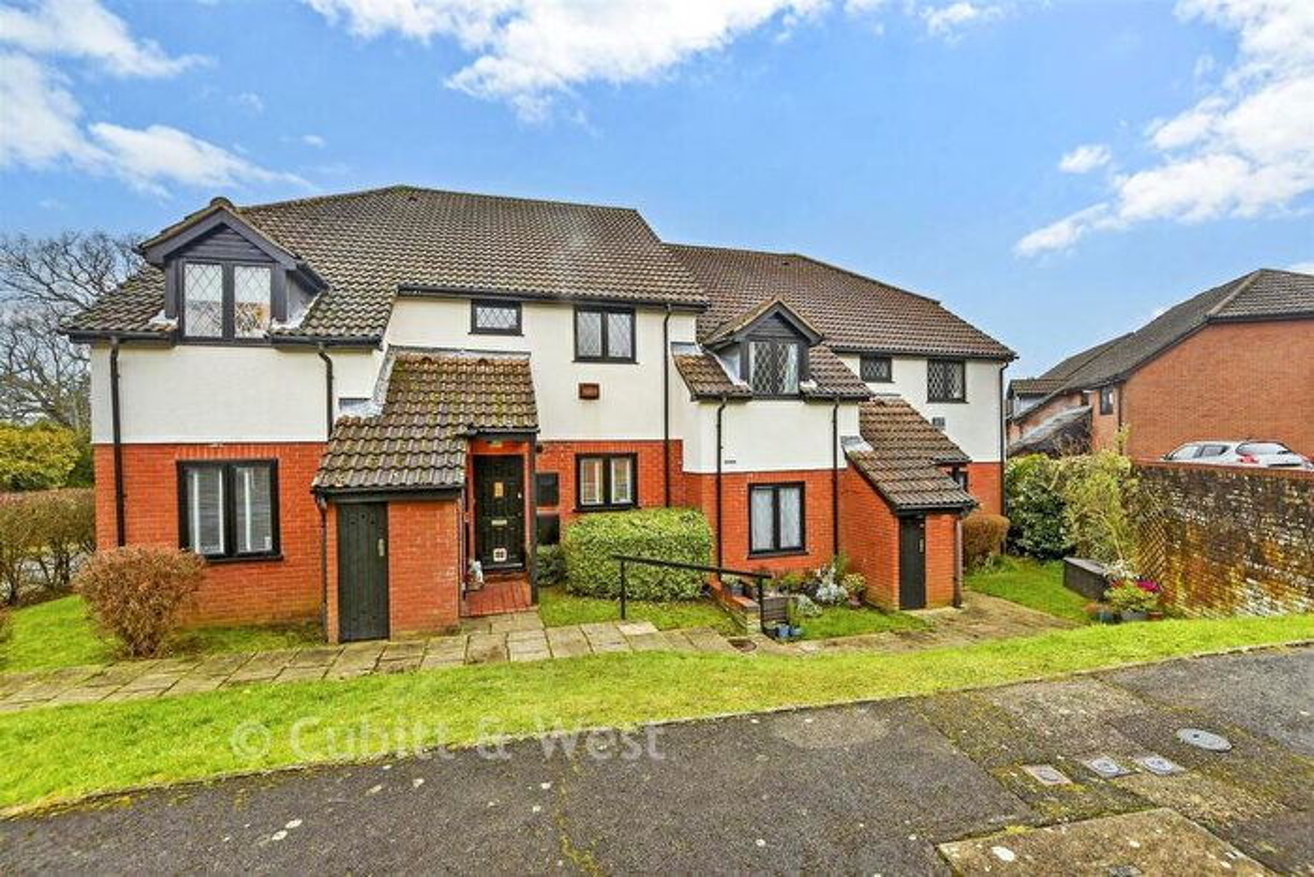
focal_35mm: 15
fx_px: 548
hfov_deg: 100.4
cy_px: 438
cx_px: 657
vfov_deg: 77.4
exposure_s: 1/25
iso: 160
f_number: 8
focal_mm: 10
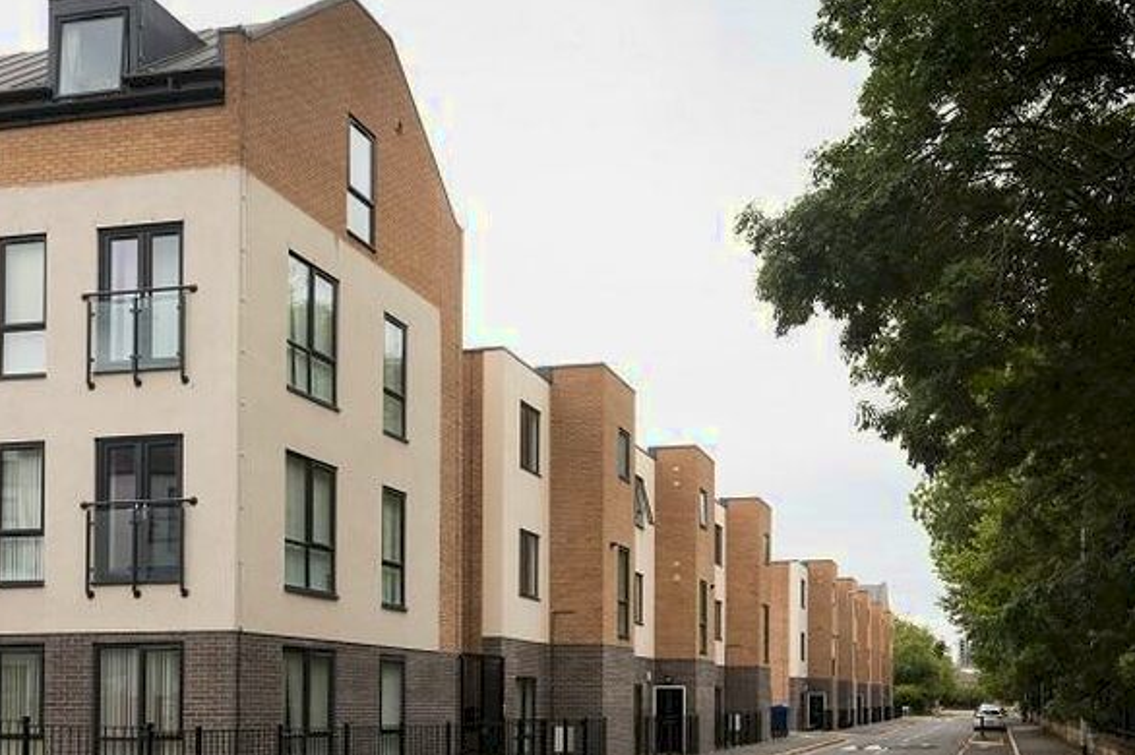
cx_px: 535
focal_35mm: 37
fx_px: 1166
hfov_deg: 51.9
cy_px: 383
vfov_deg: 35.9
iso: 200
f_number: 11
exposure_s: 1/80
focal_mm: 31
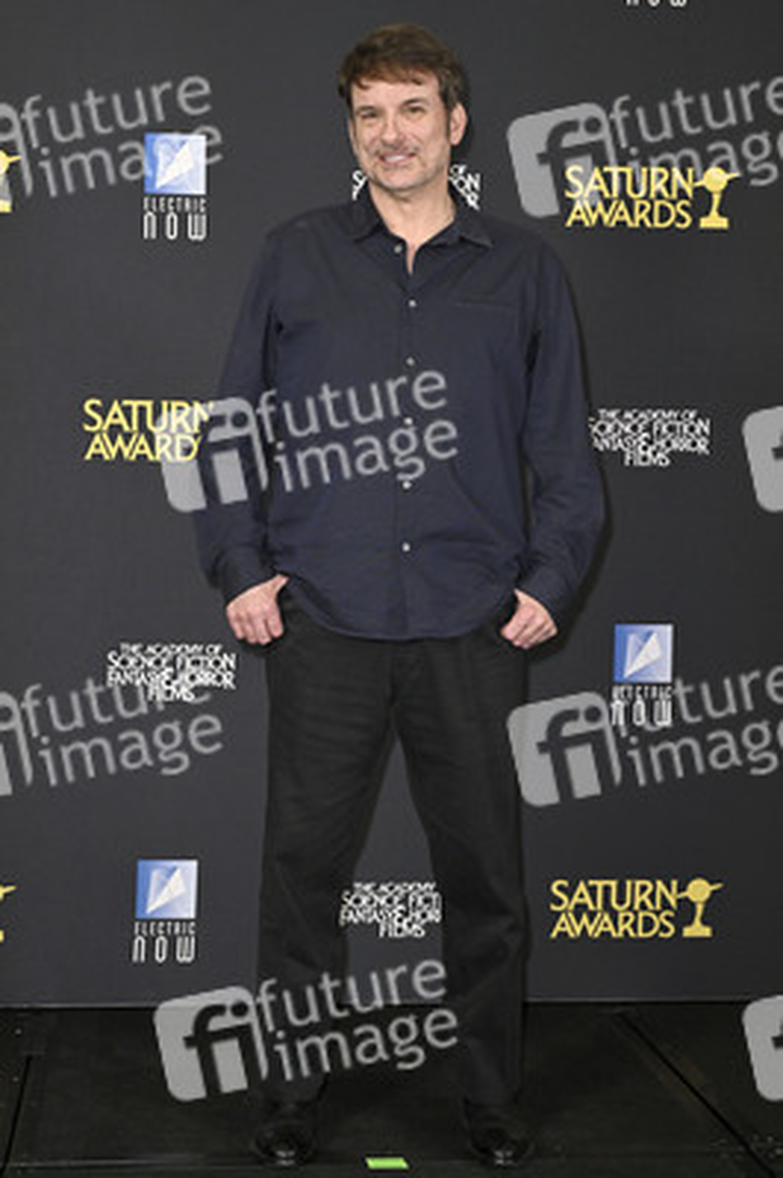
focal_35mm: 48
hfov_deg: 28.0
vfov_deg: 41.1
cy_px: 589
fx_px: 1569
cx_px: 392
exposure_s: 1/320
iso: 2000
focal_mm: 48
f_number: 5.6
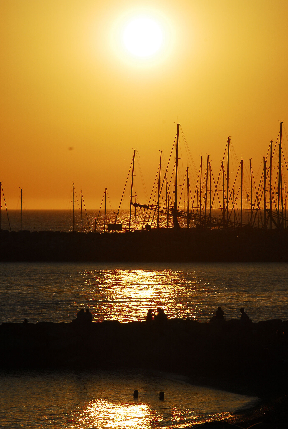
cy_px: 214
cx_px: 144
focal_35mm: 300
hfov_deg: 4.6
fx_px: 3589
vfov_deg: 6.9
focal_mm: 200
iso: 320
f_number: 16
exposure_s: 1/1000
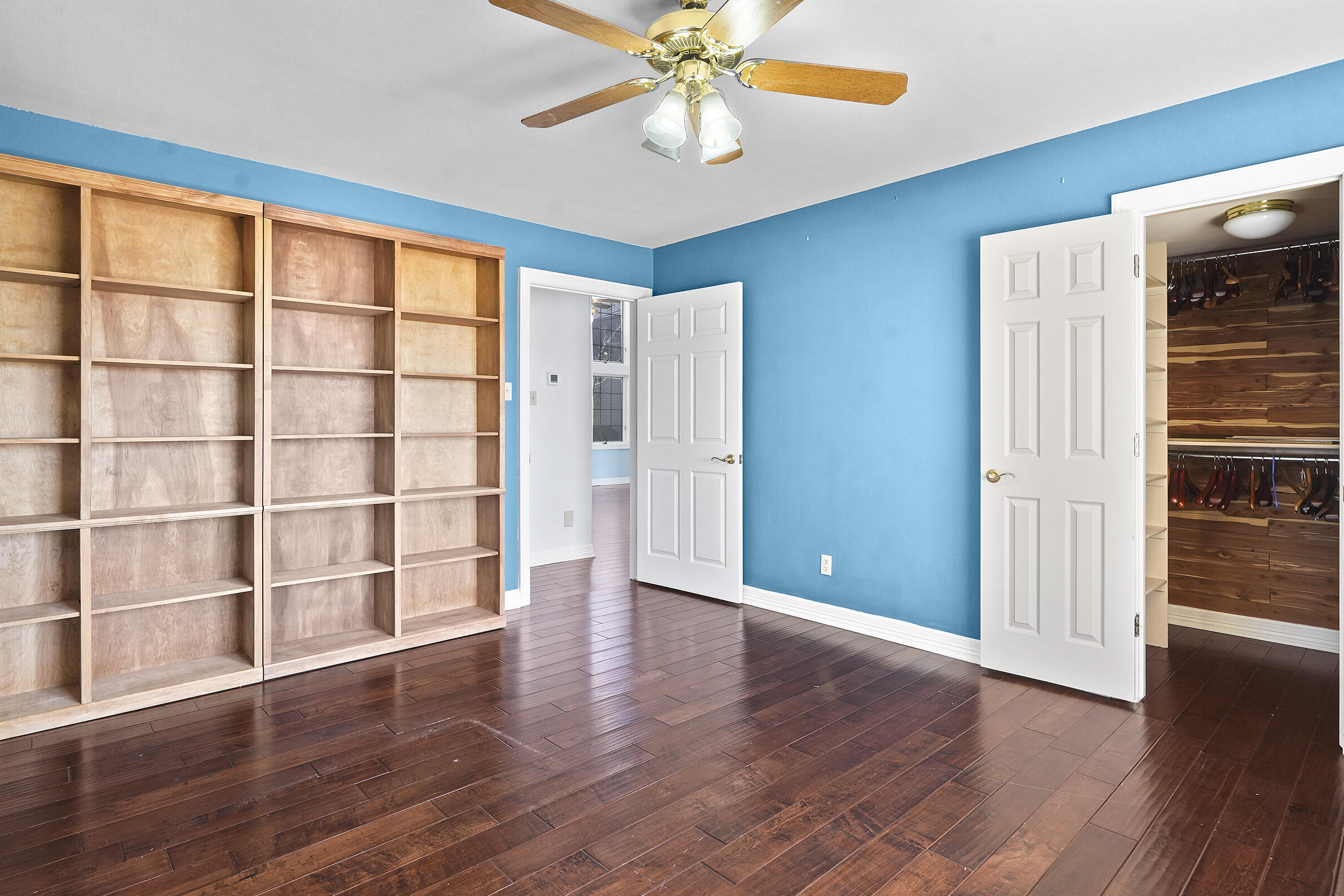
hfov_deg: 90.0
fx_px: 672
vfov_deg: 67.4
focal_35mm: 18
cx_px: 678
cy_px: 451
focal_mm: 16
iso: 500
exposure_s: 1/5
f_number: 8
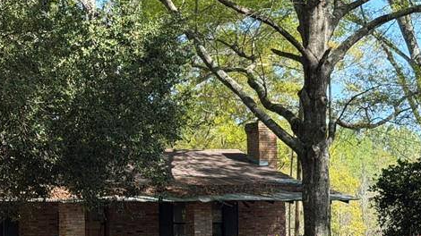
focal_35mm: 114
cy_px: 163
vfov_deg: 10.6
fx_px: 1272
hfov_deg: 18.6
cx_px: 67
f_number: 1.78
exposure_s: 1/846
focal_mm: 6.76
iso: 64
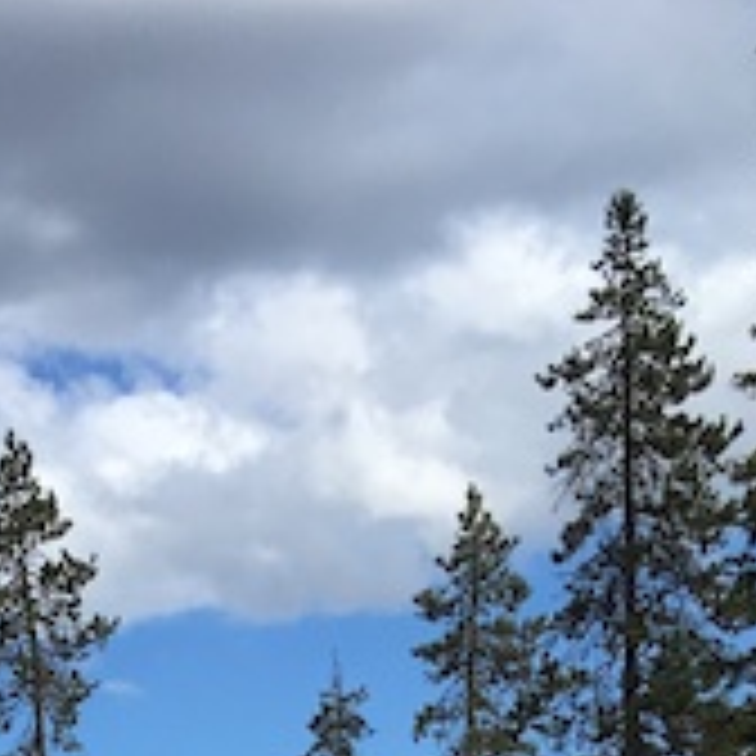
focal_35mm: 122
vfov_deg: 12.0
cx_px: -252
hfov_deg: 13.7
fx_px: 3014
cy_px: 1696
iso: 25
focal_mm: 4.15
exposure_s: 1/1326
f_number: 2.2
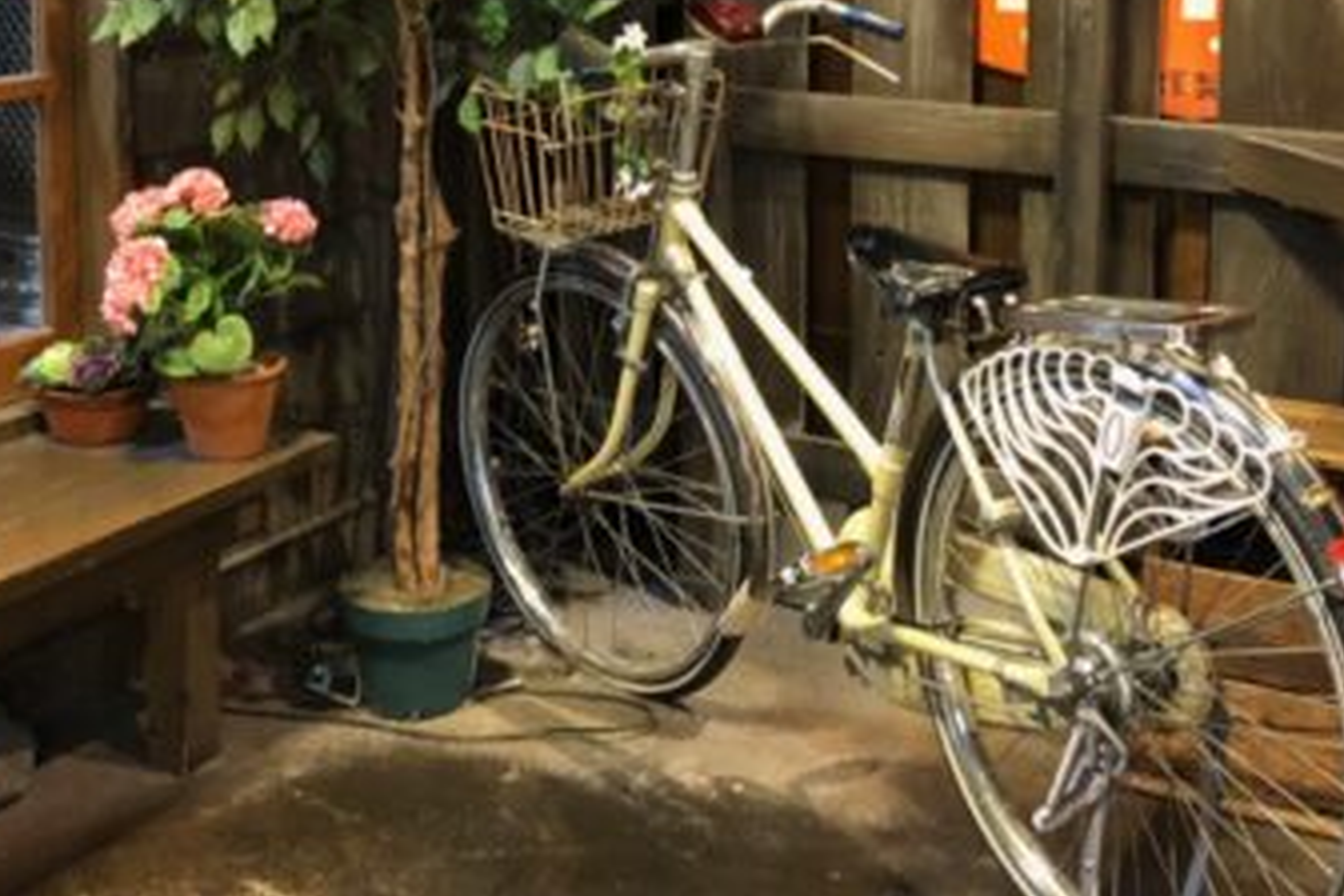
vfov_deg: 25.1
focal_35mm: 52
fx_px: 1941
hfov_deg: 38.2
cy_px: 72
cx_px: 632
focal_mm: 4
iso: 80
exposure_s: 1/6
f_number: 1.8
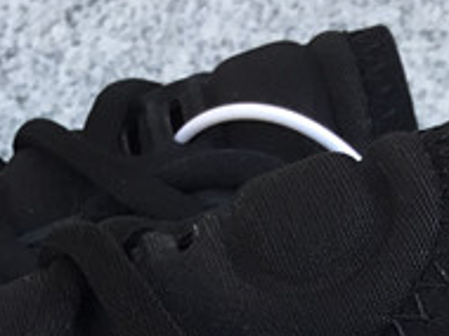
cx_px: 113
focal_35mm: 147
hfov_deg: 13.4
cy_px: 654
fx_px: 1904
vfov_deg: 9.5
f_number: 2.4
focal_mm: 3.3
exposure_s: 1/110
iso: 25
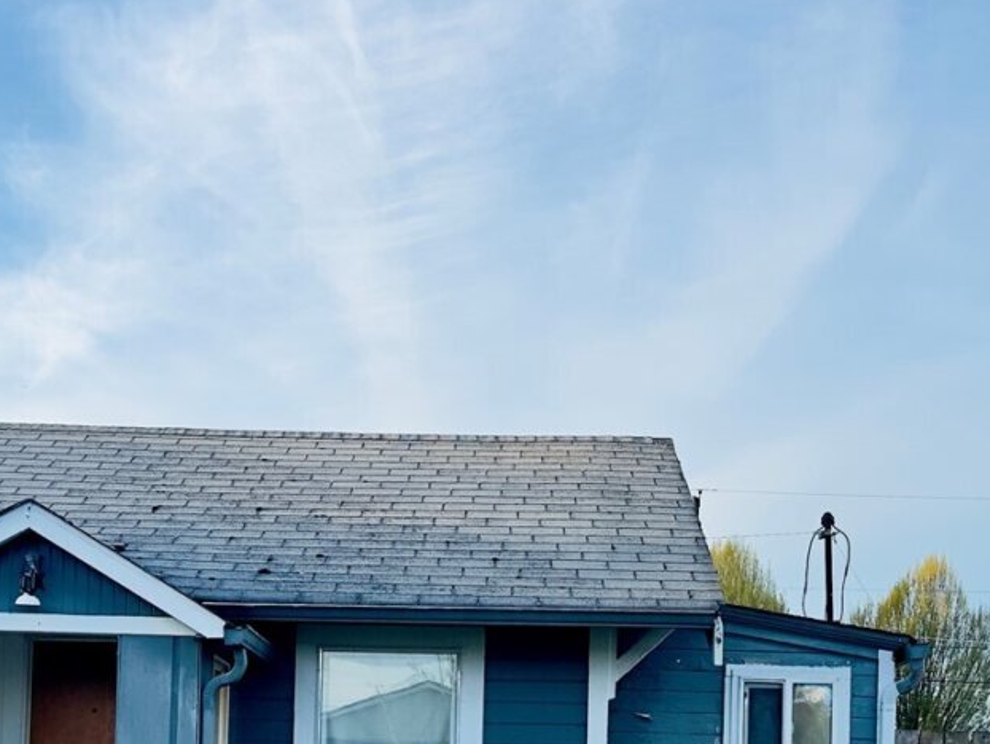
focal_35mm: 54
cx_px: 431
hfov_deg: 35.5
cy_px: 728
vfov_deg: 25.8
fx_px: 1545
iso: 80
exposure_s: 1/2028
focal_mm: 6.86
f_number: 1.78
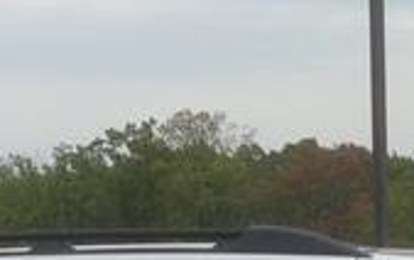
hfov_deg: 9.8
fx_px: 2394
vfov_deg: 6.0
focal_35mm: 212
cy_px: 520
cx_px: 409
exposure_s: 1/1130
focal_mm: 4.13
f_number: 2.4
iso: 50
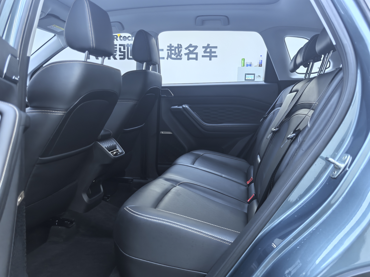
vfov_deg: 51.4
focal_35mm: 27
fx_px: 289
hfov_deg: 65.3
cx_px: 185
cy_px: 138
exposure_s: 1/100
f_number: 1.4
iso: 50
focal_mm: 6.98
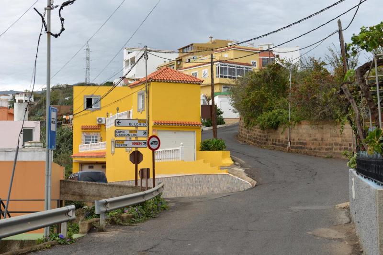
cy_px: 128
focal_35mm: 70
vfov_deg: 19.5
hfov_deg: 28.8
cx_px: 192
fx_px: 745
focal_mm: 70
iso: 160
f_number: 8
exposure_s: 1/250
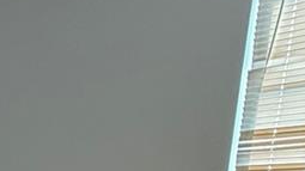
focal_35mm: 92
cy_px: 462
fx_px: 743
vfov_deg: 10.5
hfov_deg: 20.5
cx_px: -124
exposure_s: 1/99
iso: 160
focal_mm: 2.22
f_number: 2.2
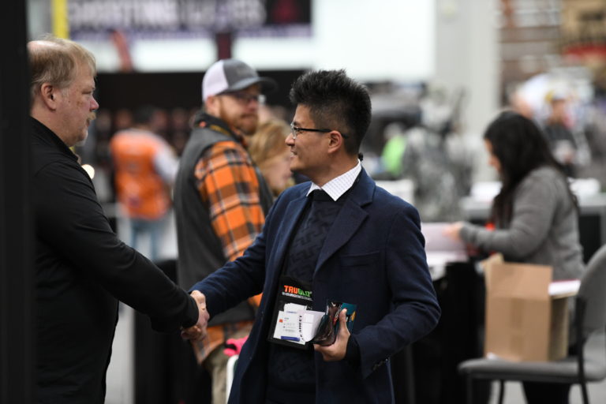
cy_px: 202
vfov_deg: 7.2
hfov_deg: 10.8
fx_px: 3198
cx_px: 303
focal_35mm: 190
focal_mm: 190
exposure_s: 1/250
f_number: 4
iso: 3200
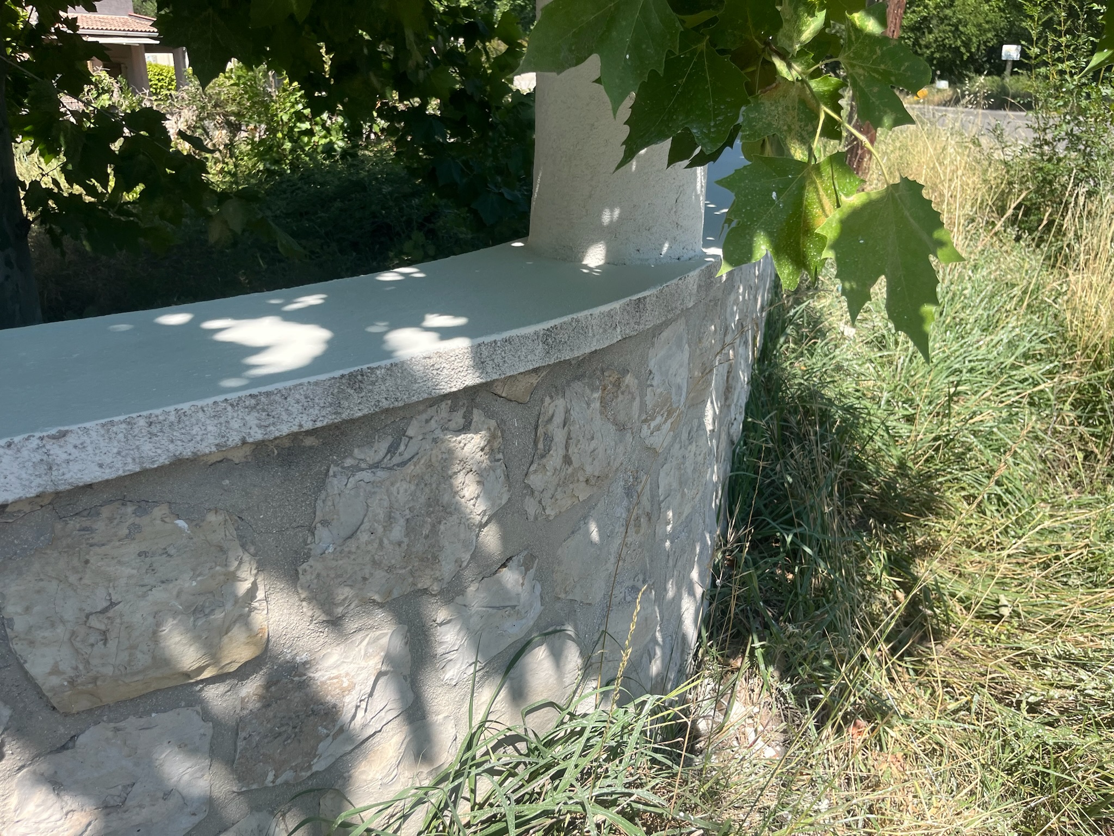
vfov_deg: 53.1
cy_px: 418
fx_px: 837
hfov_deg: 67.3
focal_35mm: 26
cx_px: 557
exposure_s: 1/2179
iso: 50
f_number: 1.6
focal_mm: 5.1
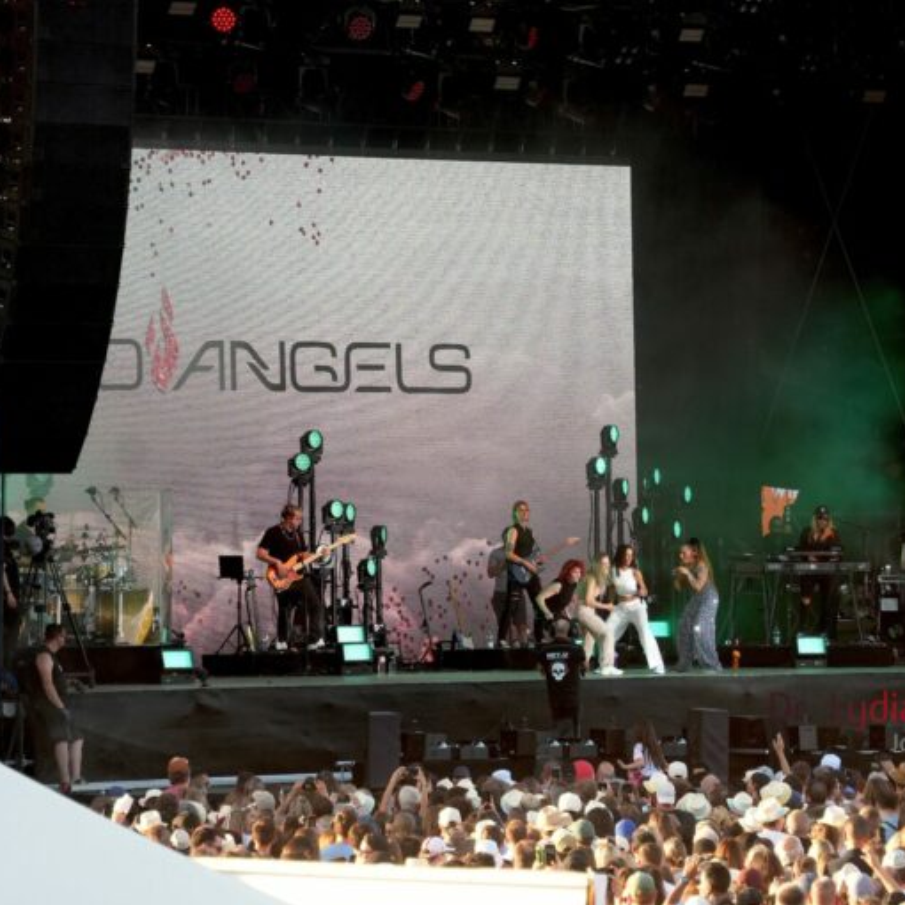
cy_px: 452
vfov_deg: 6.6
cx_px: 586
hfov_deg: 6.6
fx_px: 7838
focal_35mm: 265
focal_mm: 138
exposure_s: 1/250
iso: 400
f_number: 5.6
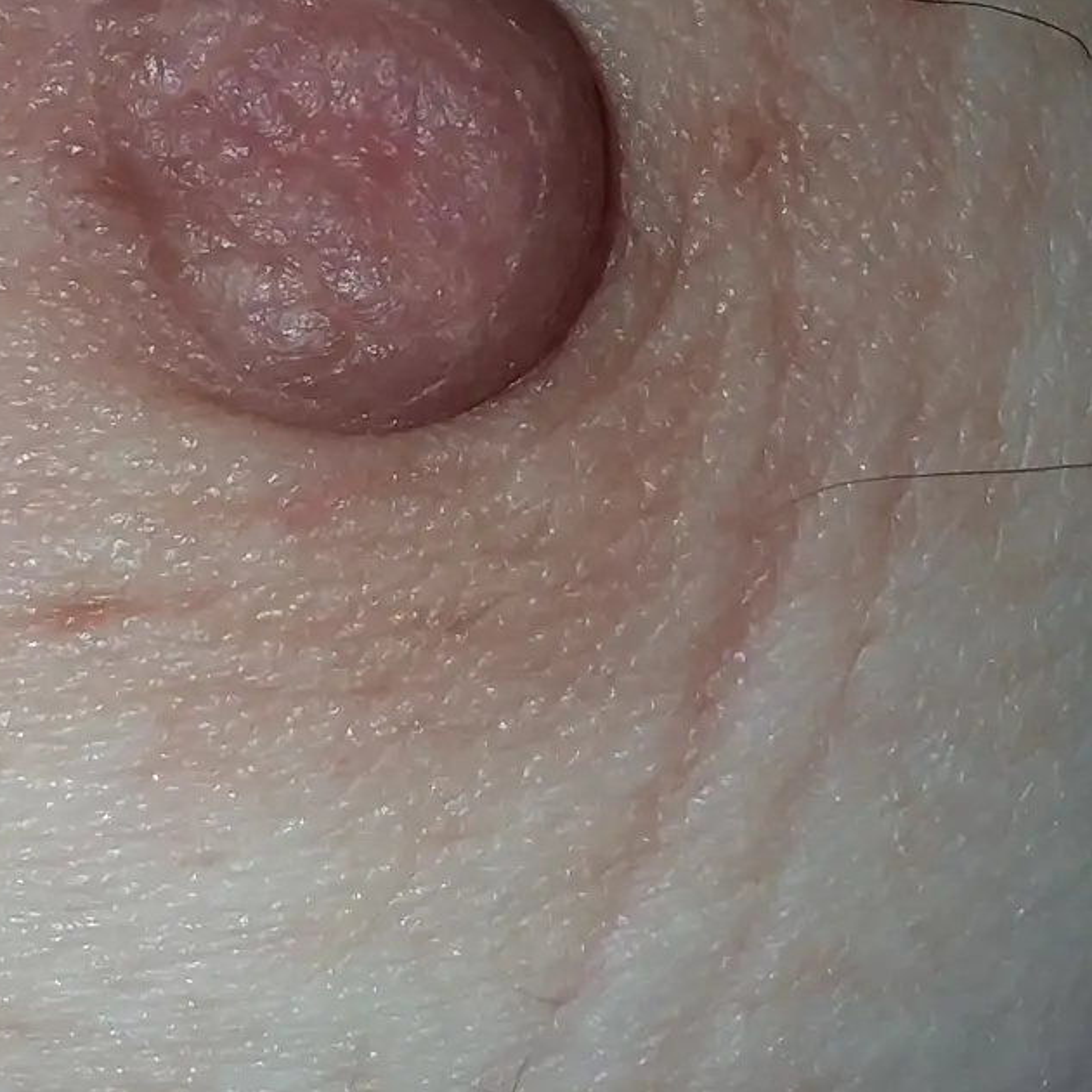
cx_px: 341
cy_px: 183
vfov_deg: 26.3
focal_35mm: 64
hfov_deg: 26.7
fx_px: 2284
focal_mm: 2.47
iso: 40
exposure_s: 1/1374
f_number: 1.9
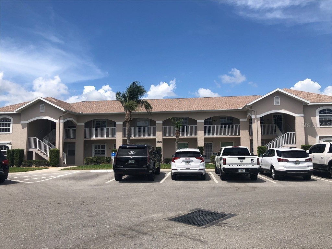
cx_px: 166
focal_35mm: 28
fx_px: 269
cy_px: 124
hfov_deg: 63.4
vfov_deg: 49.7
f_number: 1.8
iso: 20
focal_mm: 4
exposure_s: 1/2558
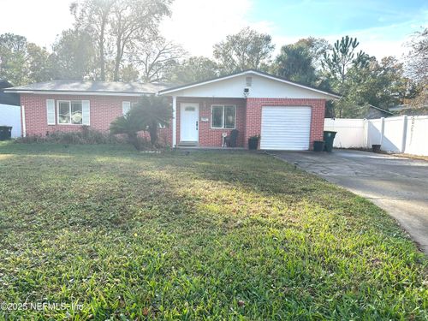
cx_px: 214
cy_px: 160
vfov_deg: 56.8
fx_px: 297
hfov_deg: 71.6
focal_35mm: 24
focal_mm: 6.86
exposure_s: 1/2028
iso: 80
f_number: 1.78
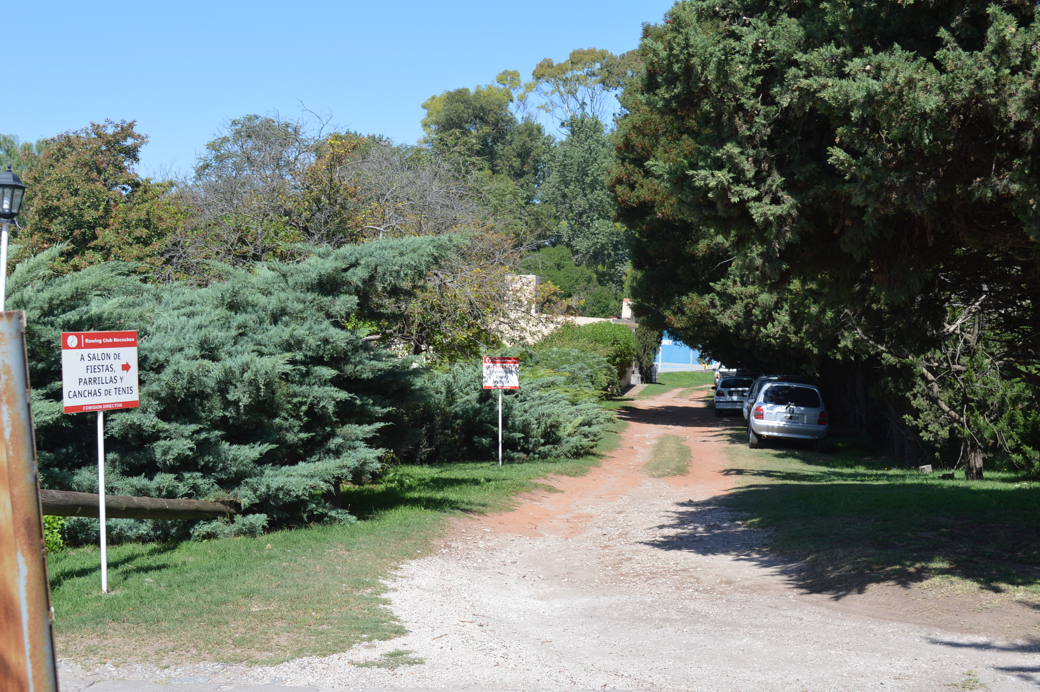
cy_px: 346
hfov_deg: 41.1
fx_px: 1385
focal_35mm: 48
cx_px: 520
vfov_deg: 28.0
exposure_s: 1/200
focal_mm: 32
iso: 100
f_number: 7.1
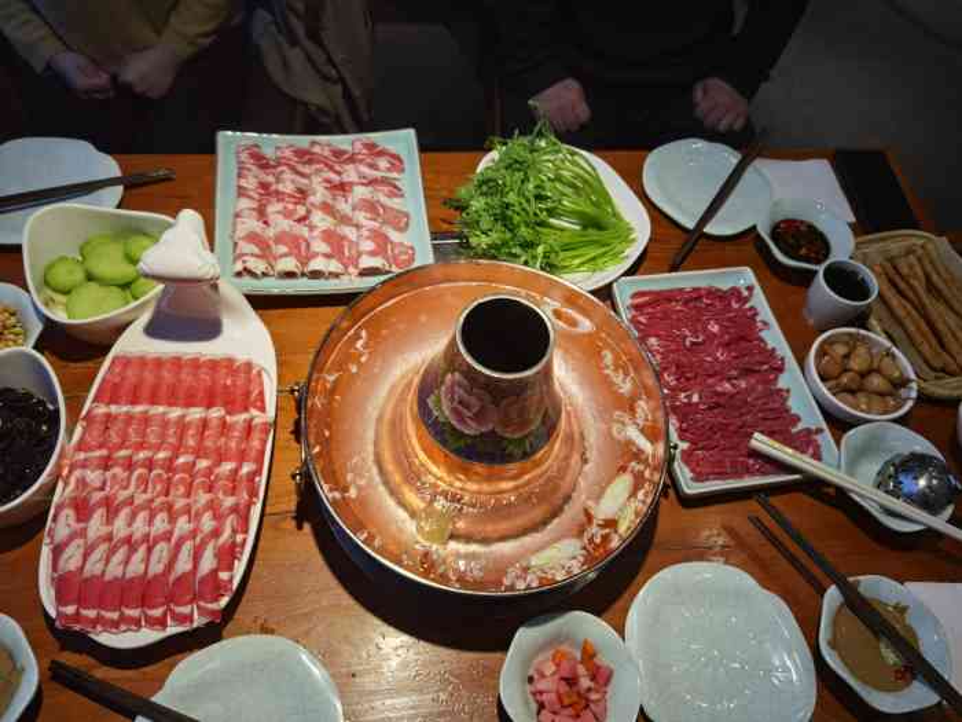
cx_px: 481
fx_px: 750
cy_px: 361
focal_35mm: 27
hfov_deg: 65.3
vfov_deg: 51.4
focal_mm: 6.71
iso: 50
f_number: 1.9
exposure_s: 1/357
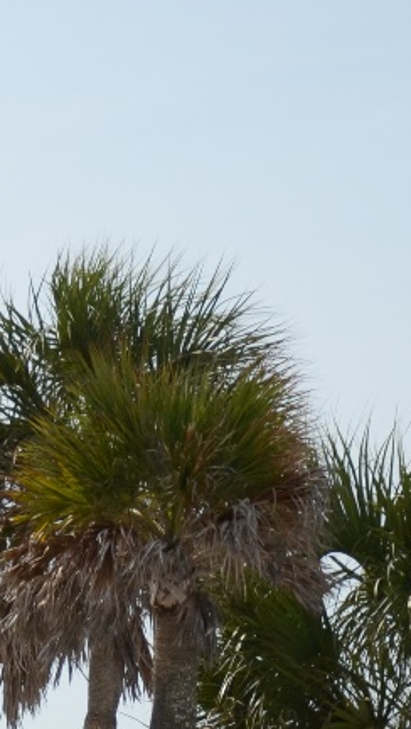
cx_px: 99
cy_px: 604
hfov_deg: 5.5
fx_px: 4257
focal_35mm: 220
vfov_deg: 9.8
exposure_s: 1/4000
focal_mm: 38
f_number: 4.5
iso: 320
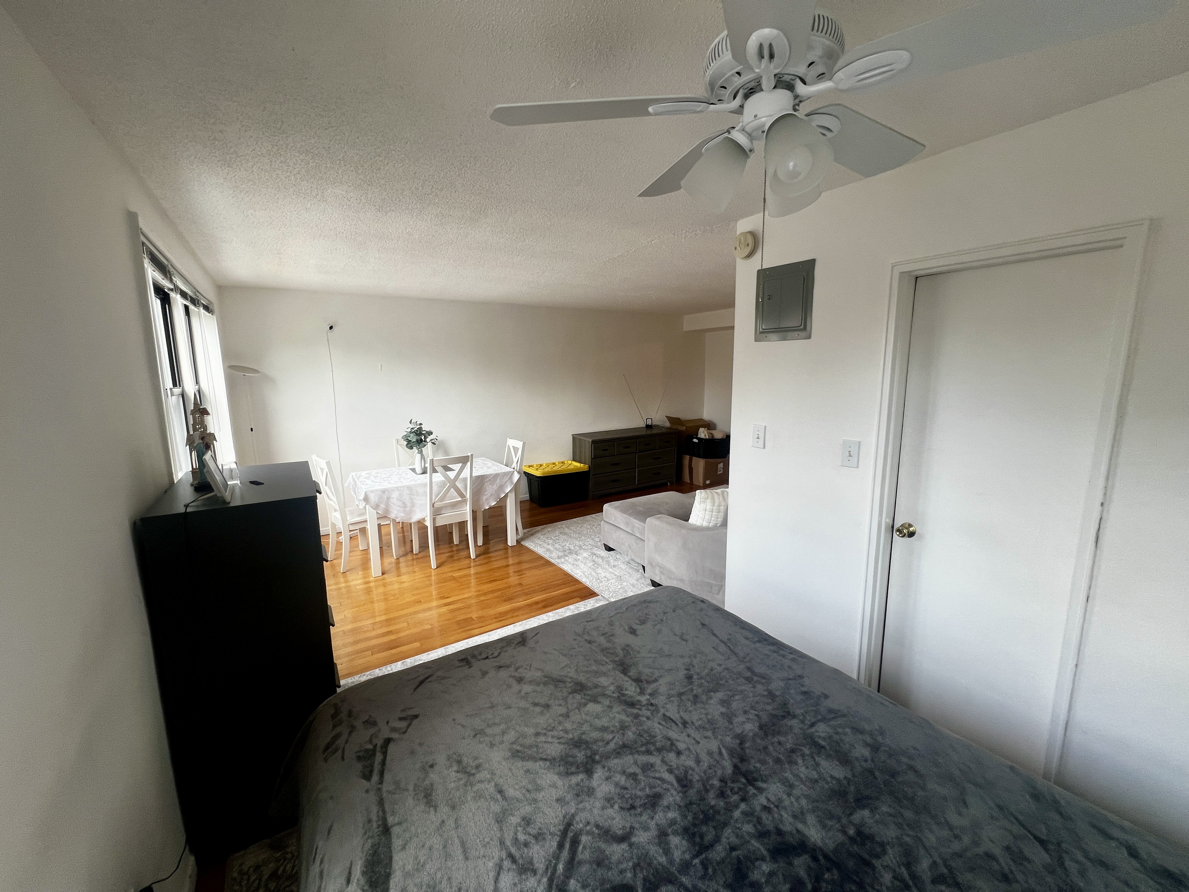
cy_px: 446
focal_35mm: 13
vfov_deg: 89.9
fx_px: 447
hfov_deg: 106.2
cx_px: 594
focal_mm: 1.57
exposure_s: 1/99
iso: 64
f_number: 1.8
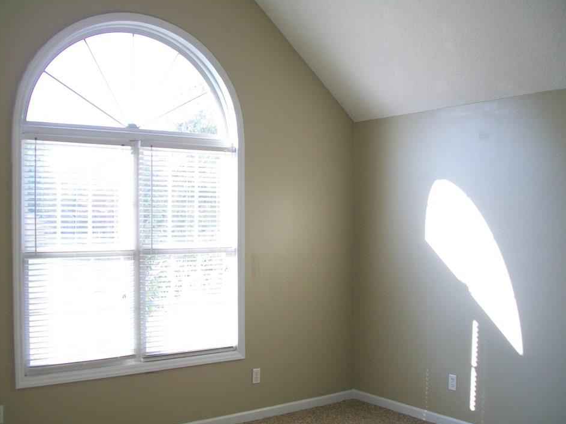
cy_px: 215
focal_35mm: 39
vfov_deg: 36.8
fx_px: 638
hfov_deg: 47.8
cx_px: 264
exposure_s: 1/60
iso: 64
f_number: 2.7
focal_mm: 6
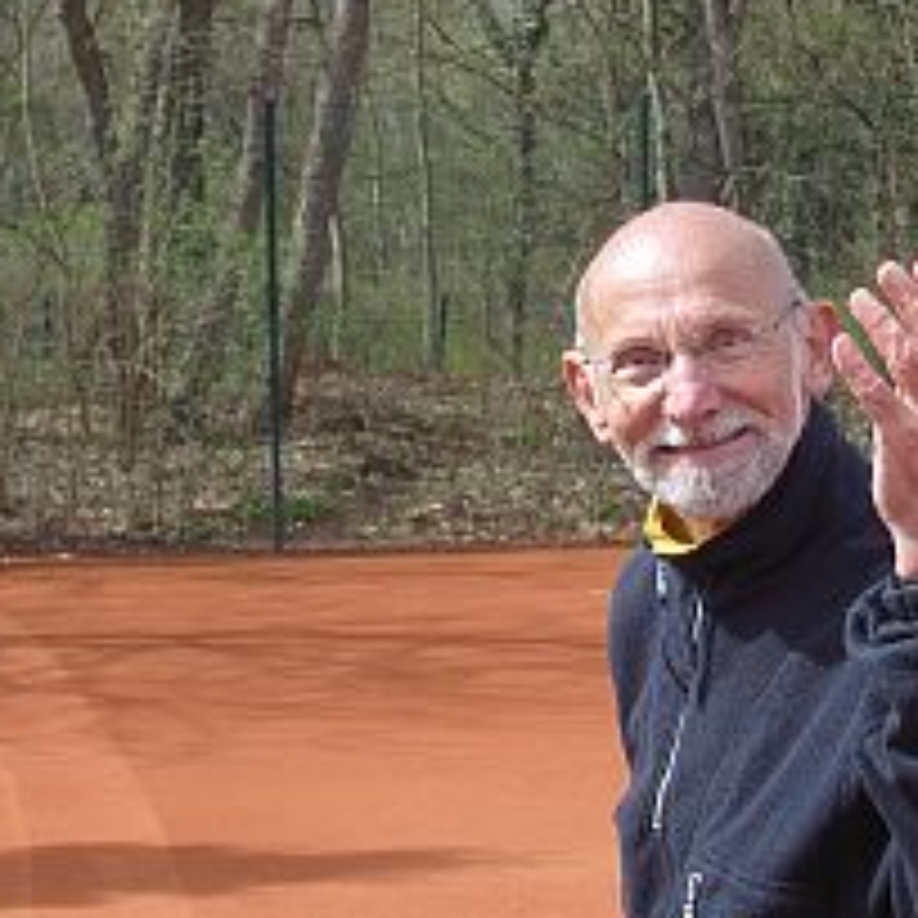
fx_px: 4320
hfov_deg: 12.1
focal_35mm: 144
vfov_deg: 12.1
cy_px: 472
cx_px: 644
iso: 100
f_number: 4.6
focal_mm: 17.7
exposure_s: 1/400
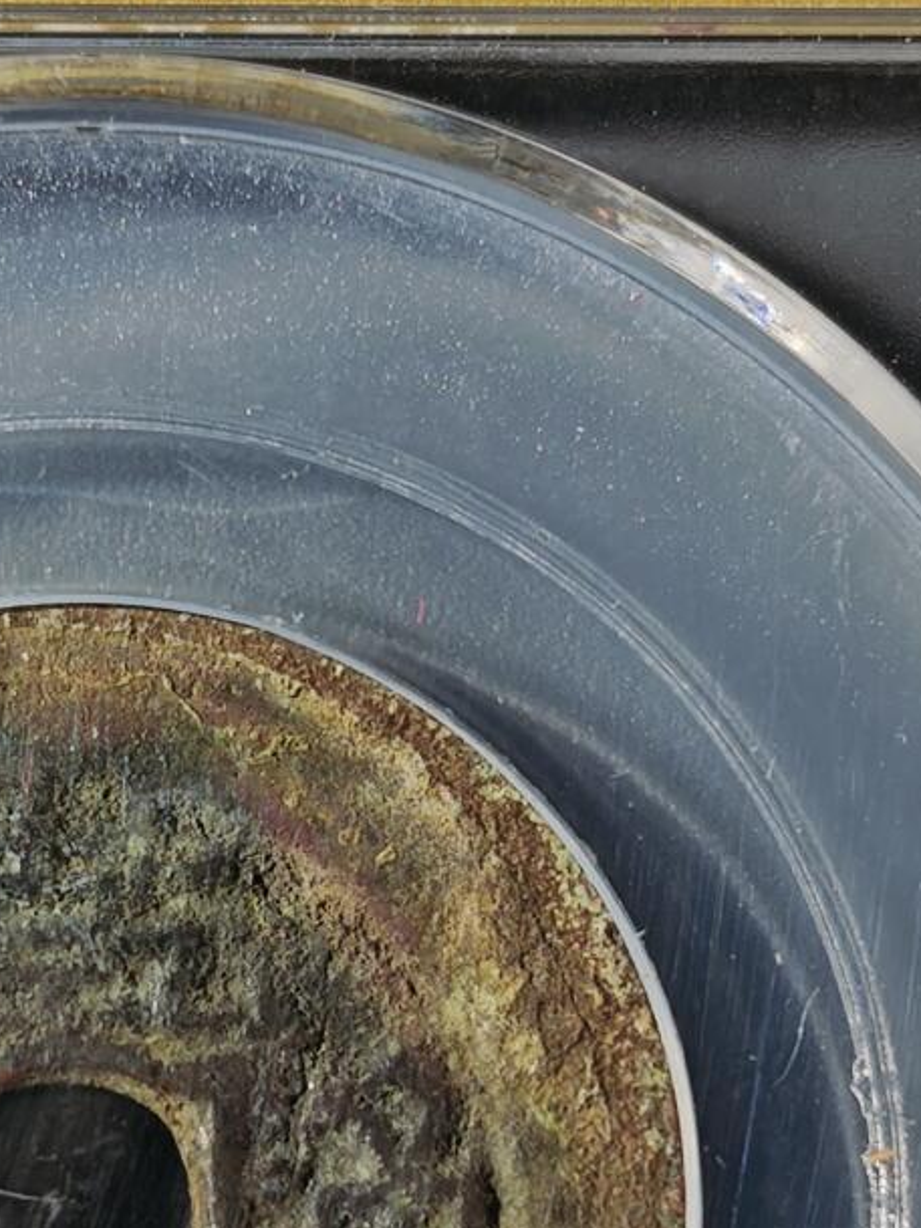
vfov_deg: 14.8
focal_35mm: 133
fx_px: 4717
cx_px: 135
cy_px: 764
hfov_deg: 11.1
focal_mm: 5.85
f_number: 1.63
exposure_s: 1/209
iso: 50
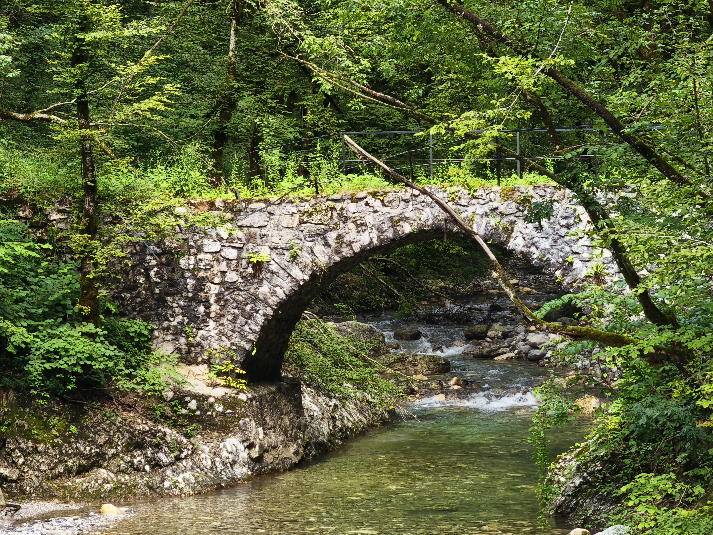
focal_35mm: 120
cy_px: 268
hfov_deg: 16.4
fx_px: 2472
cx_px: 356
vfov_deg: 12.3
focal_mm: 8.8
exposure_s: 1/99.9
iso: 100
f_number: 2
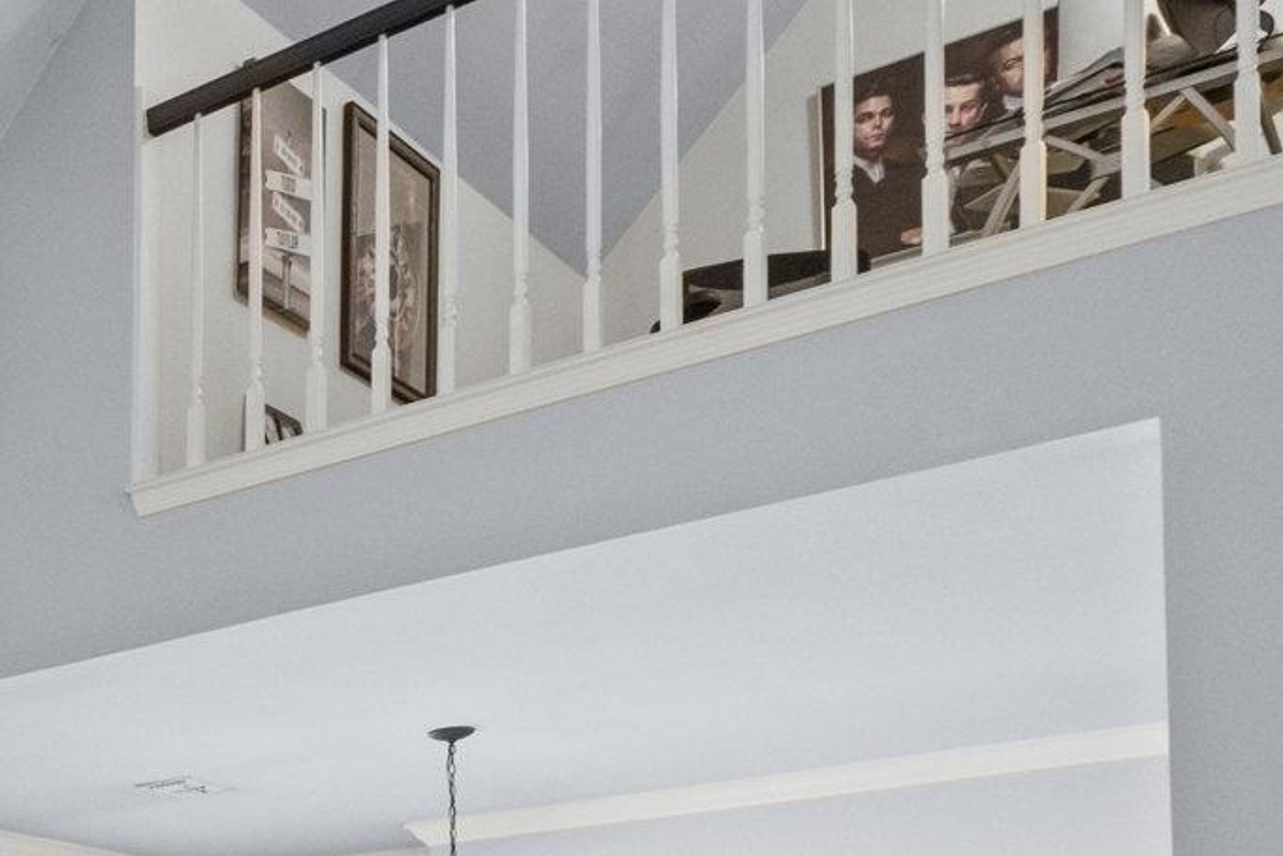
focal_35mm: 55
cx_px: -523
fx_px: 1960
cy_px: 1192
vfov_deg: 21.6
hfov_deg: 27.7
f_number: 8
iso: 800
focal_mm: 10
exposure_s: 1/3
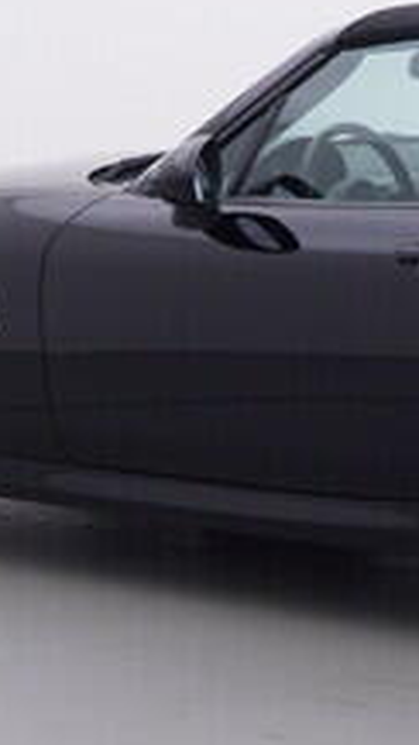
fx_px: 2203
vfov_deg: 19.2
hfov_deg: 10.5
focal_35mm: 111
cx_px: 642
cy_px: 357
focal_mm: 15
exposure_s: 1/80
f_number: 5
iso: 200
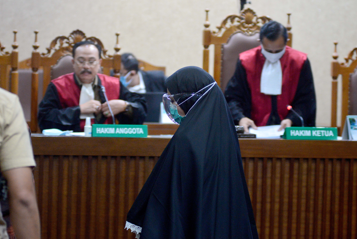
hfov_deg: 23.1
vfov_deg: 15.5
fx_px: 873
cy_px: 124
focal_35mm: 88
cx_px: 196
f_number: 2.8
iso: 3200
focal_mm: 80
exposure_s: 1/100
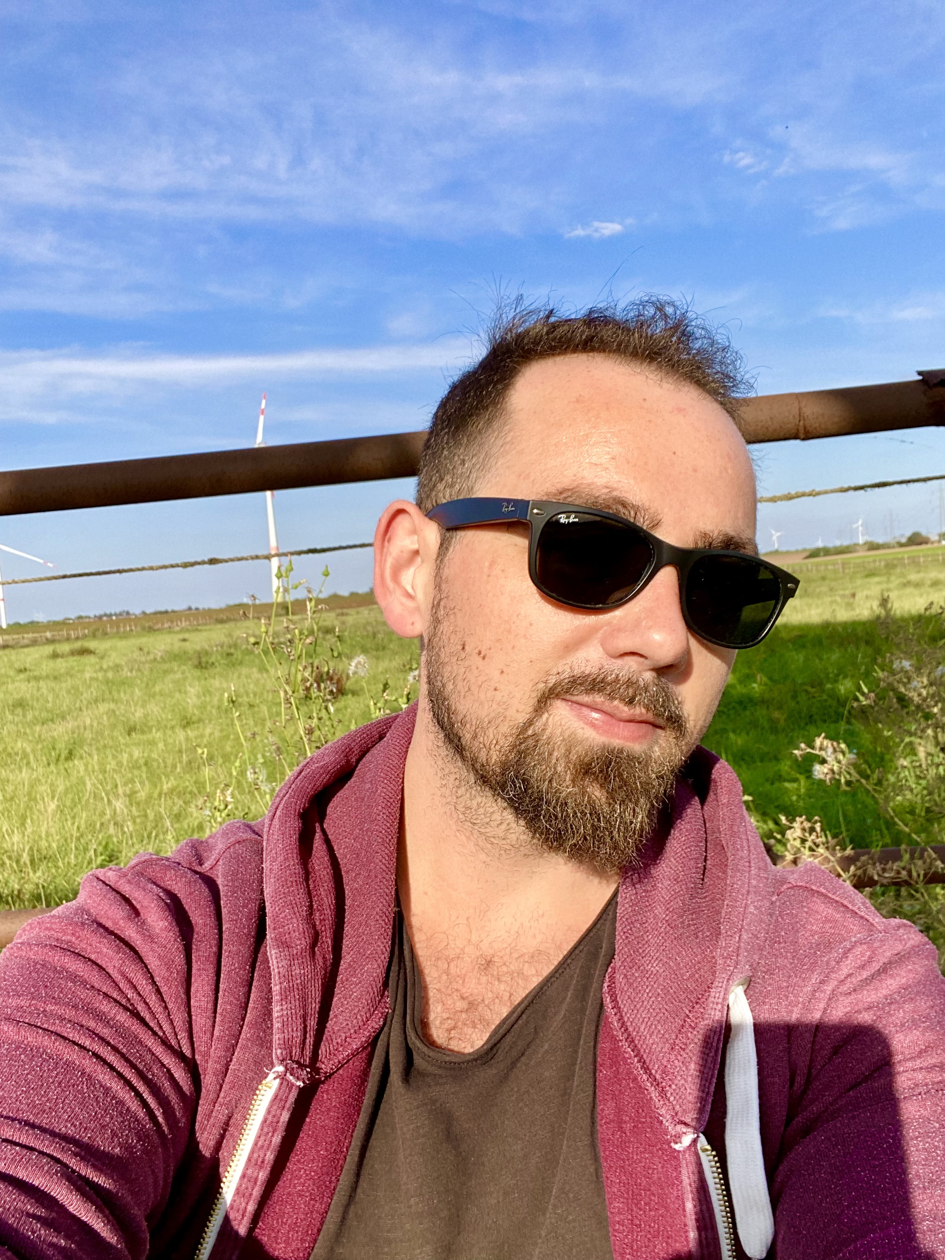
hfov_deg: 46.8
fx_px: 1092
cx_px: 472
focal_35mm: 30
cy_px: 630
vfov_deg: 60.0
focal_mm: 2.71
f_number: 2.2
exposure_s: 1/1080
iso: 25
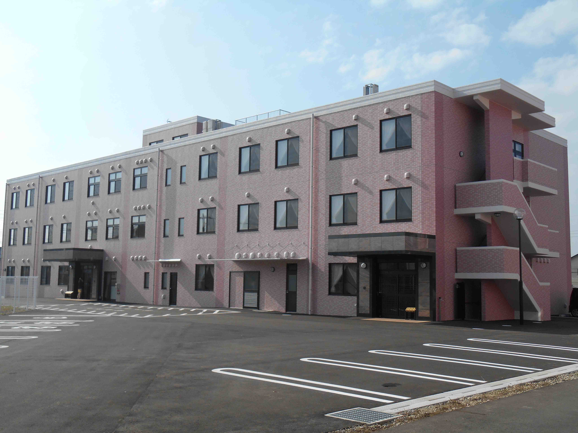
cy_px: 216
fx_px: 685
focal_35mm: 41
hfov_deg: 45.8
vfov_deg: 35.1
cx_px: 289
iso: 80
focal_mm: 7.2
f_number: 3.9
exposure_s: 1/1000
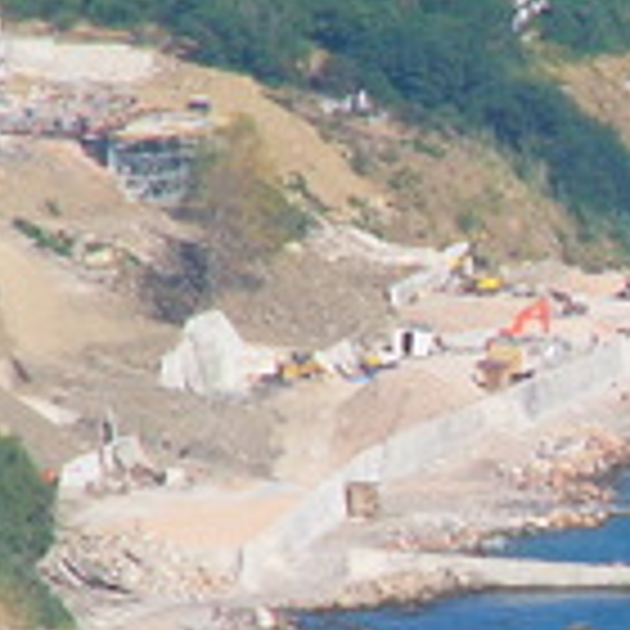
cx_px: 1017
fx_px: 29630
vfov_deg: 1.2
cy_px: 531
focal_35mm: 1439
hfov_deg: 1.2
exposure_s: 1/500
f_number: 4.6
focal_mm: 63.2
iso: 50
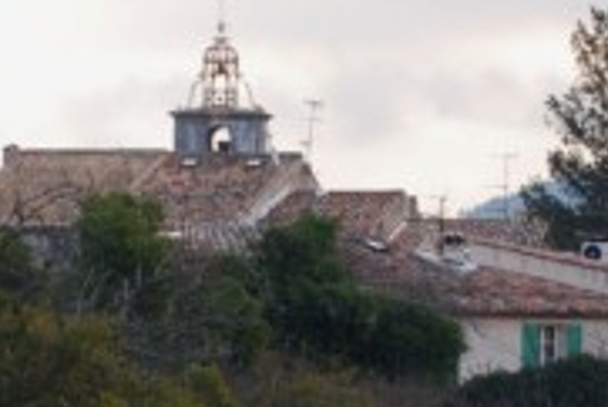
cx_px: 534
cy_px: 266
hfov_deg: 5.4
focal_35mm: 381
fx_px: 6440
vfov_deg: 3.6
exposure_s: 1/125
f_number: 7.1
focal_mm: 72
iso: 200
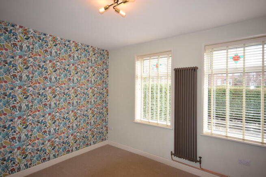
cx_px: 133
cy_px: 88
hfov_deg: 85.4
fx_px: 144
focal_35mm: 20
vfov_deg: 63.2
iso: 560
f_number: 5.6
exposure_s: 1/125
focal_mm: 13
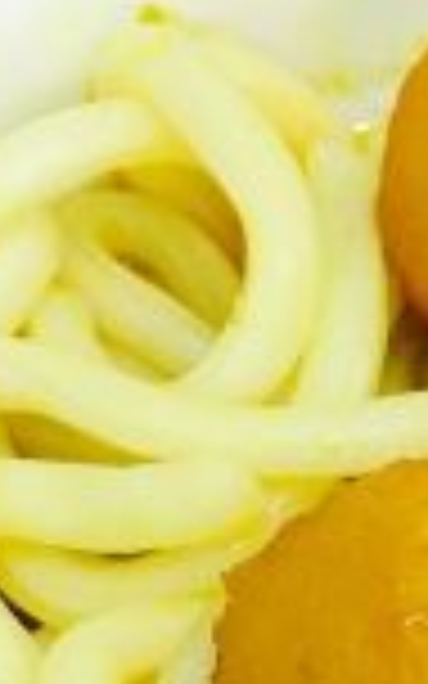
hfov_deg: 9.0
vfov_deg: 14.6
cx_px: 615
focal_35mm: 142
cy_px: 562
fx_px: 2650
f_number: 2.2
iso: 50
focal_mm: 4.15
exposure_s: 1/33
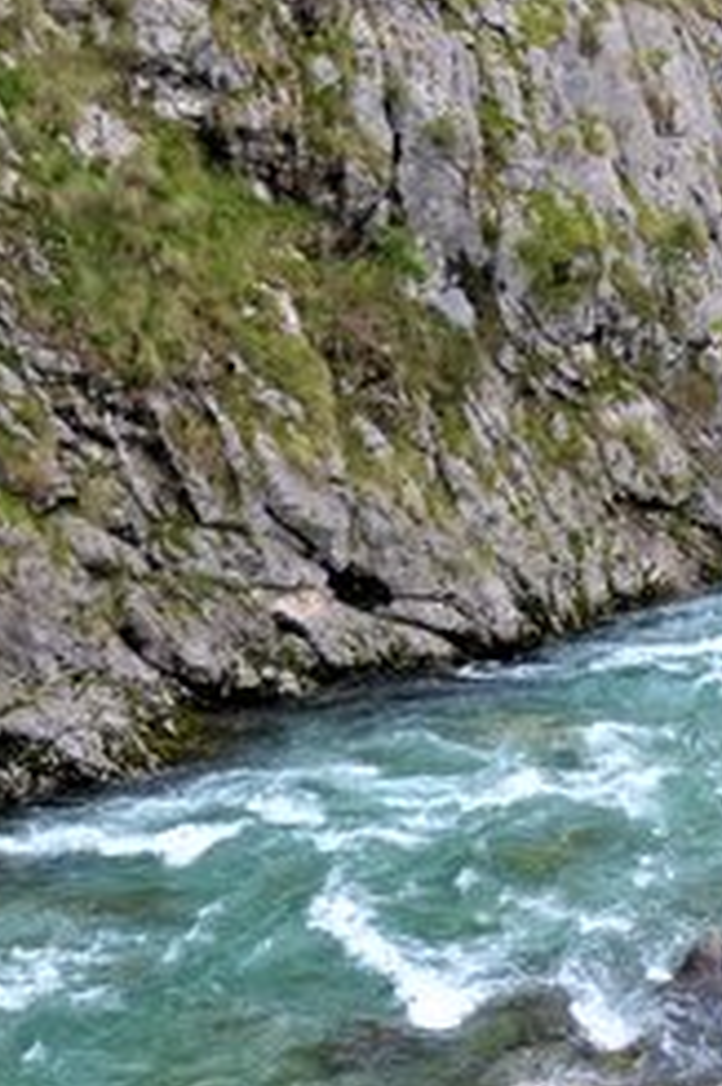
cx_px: 1032
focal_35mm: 88
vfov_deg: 22.0
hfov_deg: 14.6
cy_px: -93
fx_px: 2651
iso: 400
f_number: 3.5
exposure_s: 1/200
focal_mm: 18
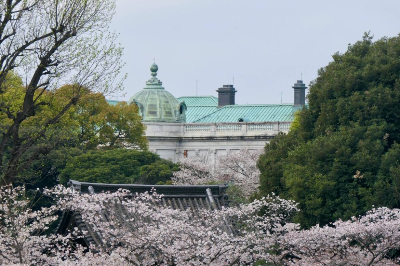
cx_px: 200
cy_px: 133
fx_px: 2776
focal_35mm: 250
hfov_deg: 8.2
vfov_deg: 5.5
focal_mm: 92.3
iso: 125
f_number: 5.6
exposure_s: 1/400
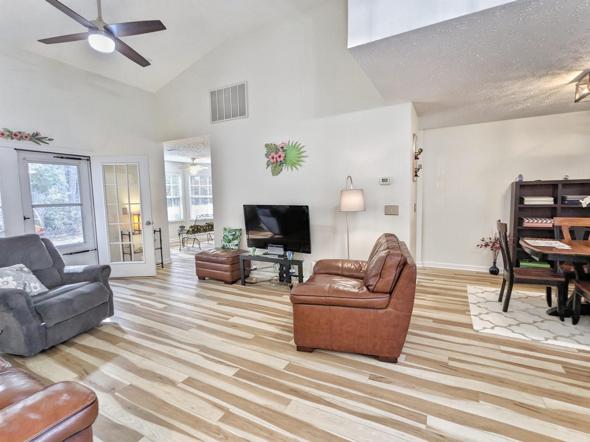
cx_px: 295
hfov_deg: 94.5
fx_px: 273
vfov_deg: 78.1
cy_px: 221
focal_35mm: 16
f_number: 2.2
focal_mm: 2.22
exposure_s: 1/24
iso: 43
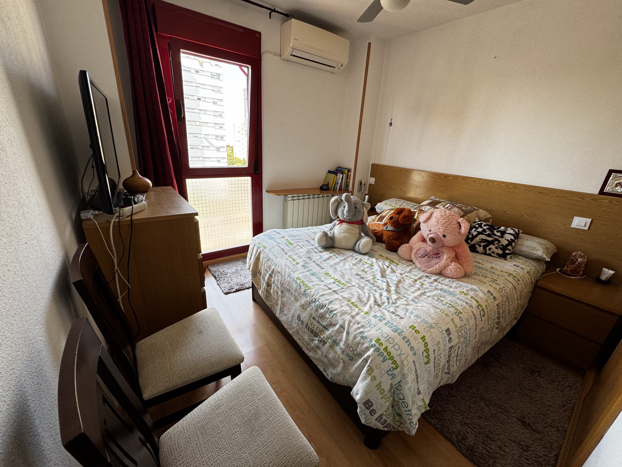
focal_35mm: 14
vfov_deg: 85.7
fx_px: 252
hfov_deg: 102.1
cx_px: 311
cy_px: 234
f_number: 2.2
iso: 80
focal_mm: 2.22
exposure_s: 1/99
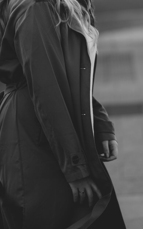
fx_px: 1078
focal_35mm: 173
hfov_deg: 7.6
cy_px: 45
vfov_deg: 12.1
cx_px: 25
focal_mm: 85
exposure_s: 1/1000
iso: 100
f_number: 1.8
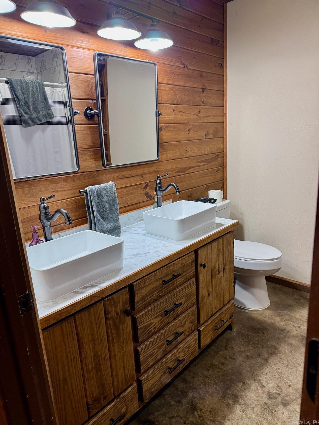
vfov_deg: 71.6
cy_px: 212
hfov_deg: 56.8
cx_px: 160
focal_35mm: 24
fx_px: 295
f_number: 1.78
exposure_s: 1/120
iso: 160
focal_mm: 6.76
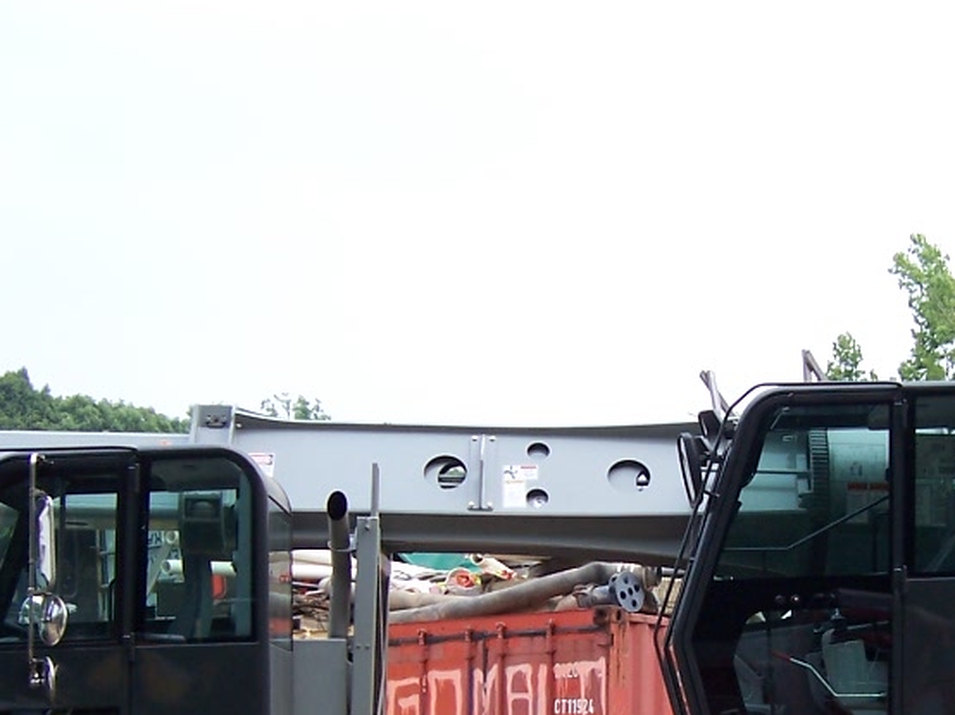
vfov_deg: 18.6
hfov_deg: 24.9
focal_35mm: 78
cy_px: 624
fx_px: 2151
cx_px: 607
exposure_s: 1/350
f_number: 3
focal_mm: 6
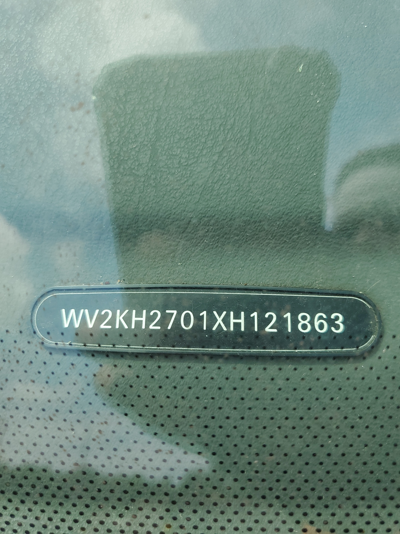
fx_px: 401
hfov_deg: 53.1
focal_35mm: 26
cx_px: 200
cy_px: 267
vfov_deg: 67.3
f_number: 1.5
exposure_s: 1/833
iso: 50
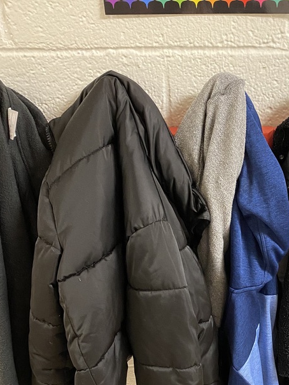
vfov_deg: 42.2
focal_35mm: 44
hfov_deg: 31.8
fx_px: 490
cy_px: 263
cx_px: 243
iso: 500
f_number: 1.8
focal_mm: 4.25
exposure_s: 1/40
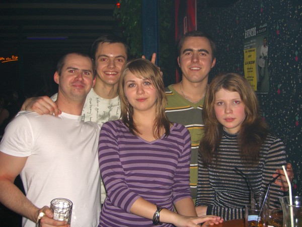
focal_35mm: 38
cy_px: 114
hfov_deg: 49.0
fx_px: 332
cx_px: 151
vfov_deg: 37.7
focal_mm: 7.9
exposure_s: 1/60
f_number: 2.8
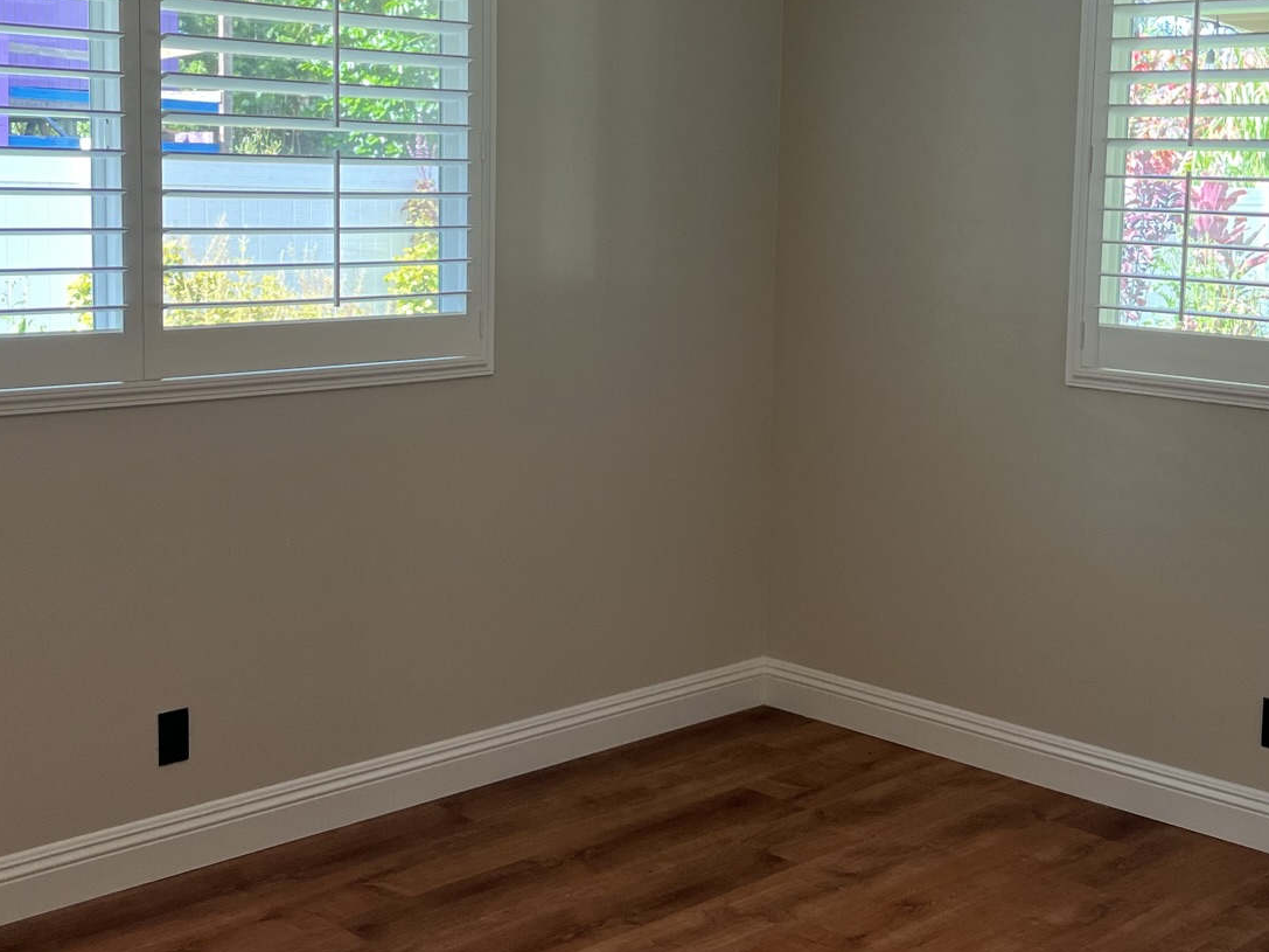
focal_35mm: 49
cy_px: 341
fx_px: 1796
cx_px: 686
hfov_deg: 38.9
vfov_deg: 29.5
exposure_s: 1/120
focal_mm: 5.1
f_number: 1.6
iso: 80
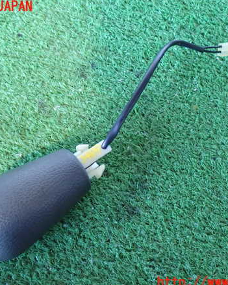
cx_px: 109
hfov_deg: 31.4
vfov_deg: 38.8
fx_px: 405
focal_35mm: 48
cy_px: 145
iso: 640
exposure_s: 1/40
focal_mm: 6.37
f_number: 2.5
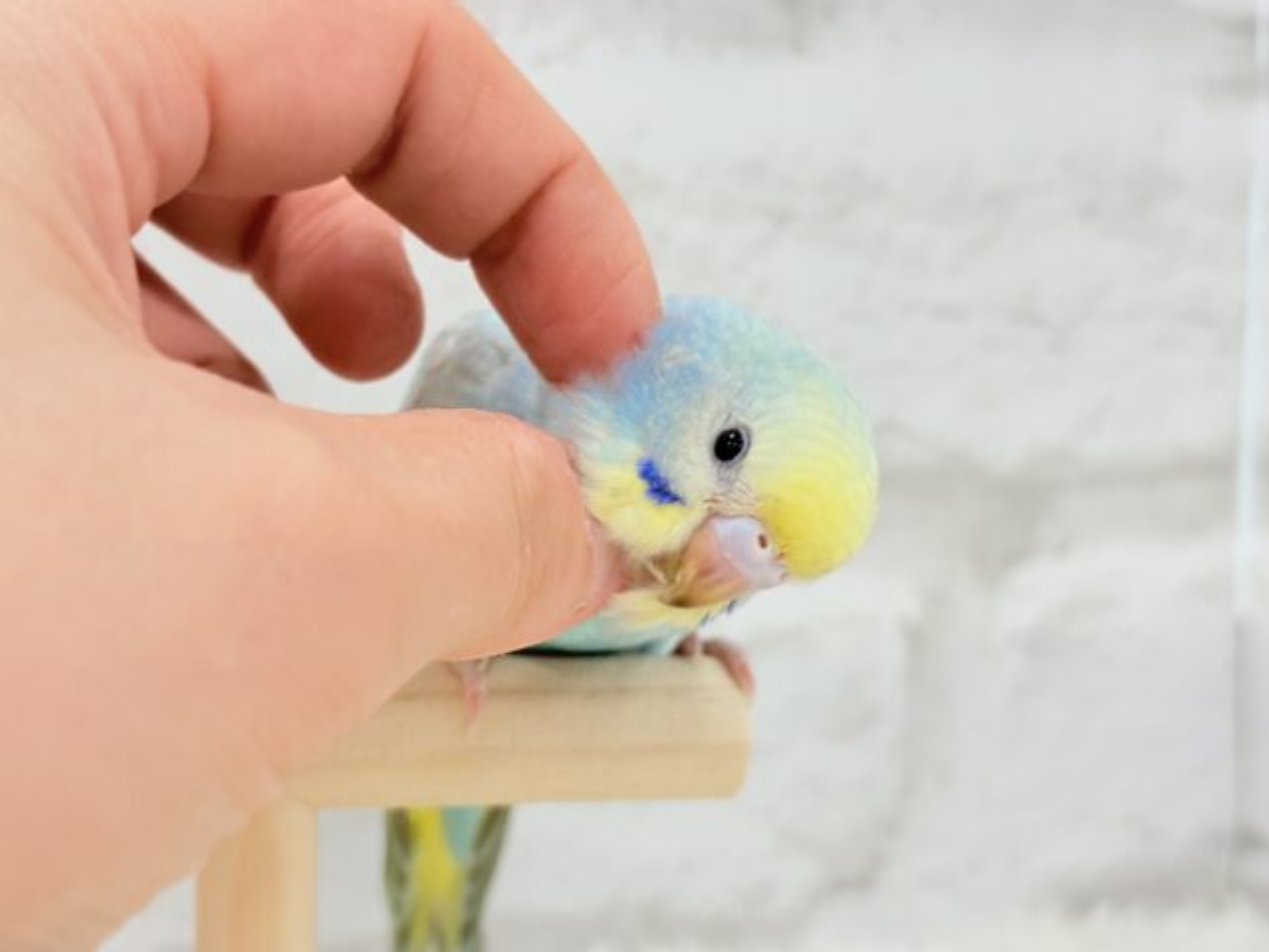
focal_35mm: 52
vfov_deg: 28.0
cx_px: 634
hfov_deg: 36.8
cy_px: 476
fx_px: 1906
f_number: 1.6
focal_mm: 5.96
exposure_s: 1/100
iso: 100
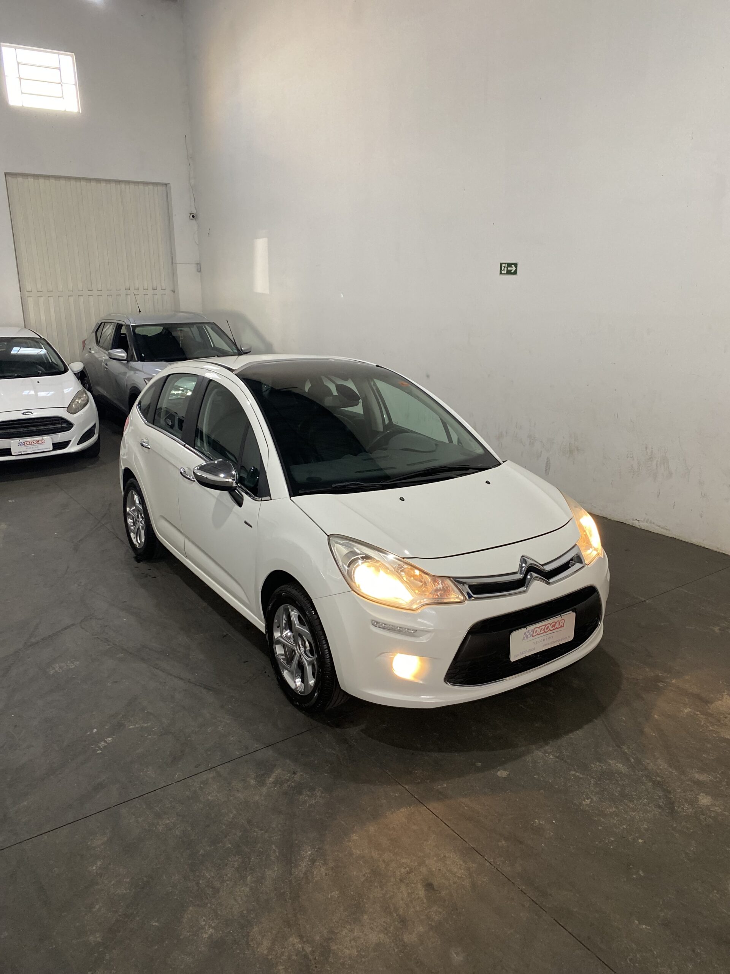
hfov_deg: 53.1
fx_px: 731
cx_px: 365
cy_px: 487
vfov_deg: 67.3
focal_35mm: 26
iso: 160
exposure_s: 1/60
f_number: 1.8
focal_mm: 4.25
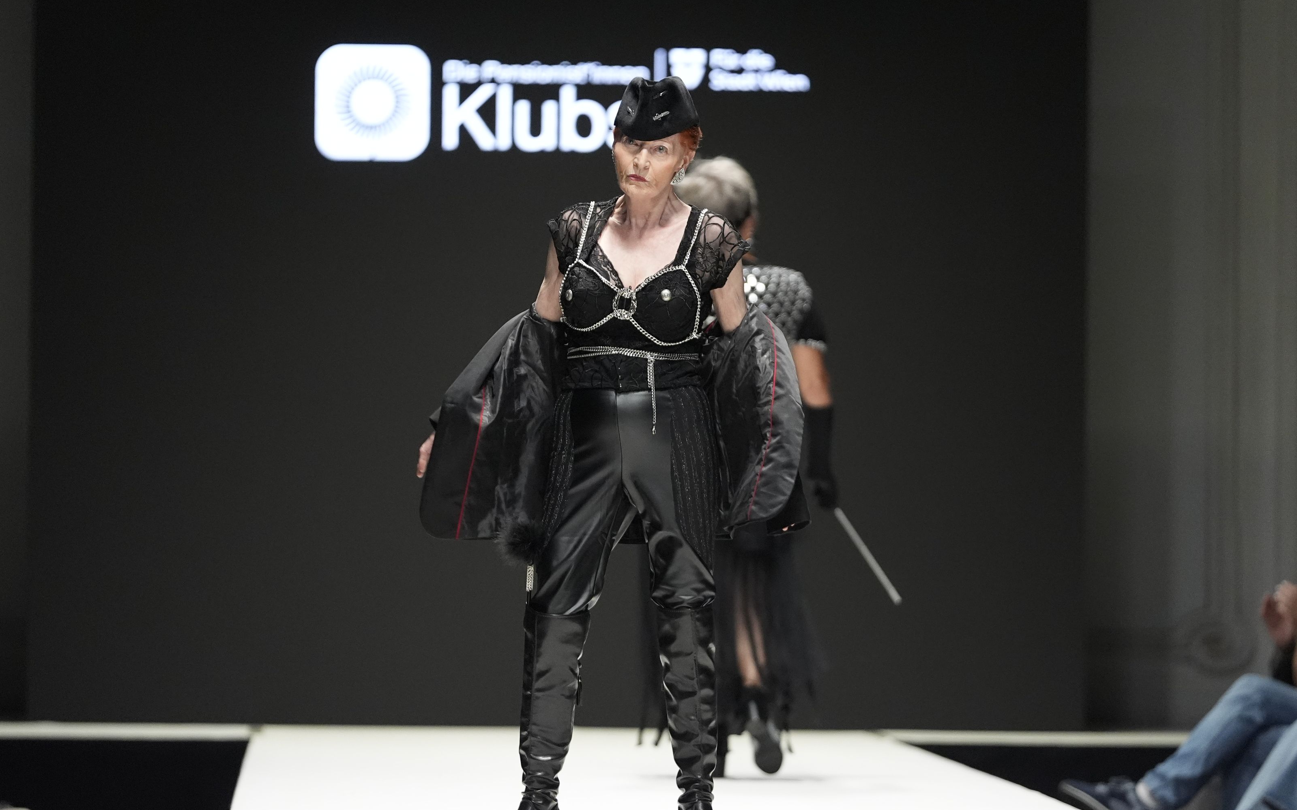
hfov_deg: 8.2
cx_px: 720
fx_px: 9013
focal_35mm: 255
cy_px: 402
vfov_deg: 5.1
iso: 4000
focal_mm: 200
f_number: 2.8
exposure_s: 1/500
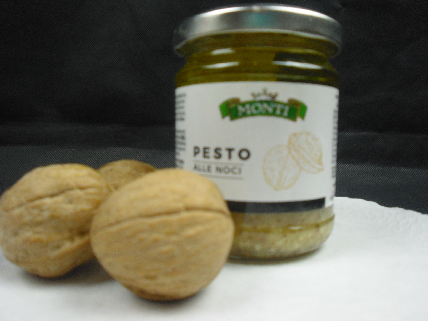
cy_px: 160
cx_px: 214
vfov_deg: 49.7
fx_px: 346
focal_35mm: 28
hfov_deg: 63.4
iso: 200
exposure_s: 1/80
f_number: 2.6
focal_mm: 4.65
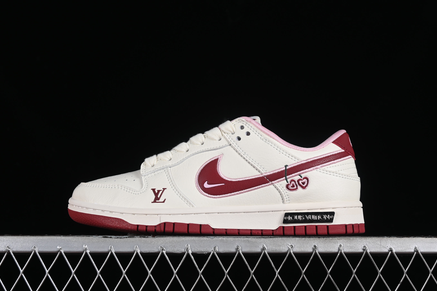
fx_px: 935
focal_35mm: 77
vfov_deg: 17.7
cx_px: 214
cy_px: 145
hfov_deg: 26.3
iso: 160
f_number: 8
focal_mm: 50
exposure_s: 1/80
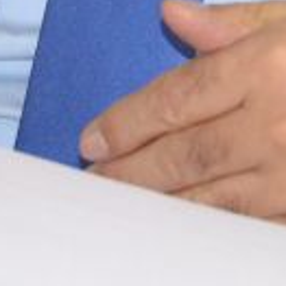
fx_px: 7833
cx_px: 225
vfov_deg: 2.1
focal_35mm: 838
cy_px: -378
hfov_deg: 2.1
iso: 3200
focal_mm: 80
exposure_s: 1/60
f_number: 5.6
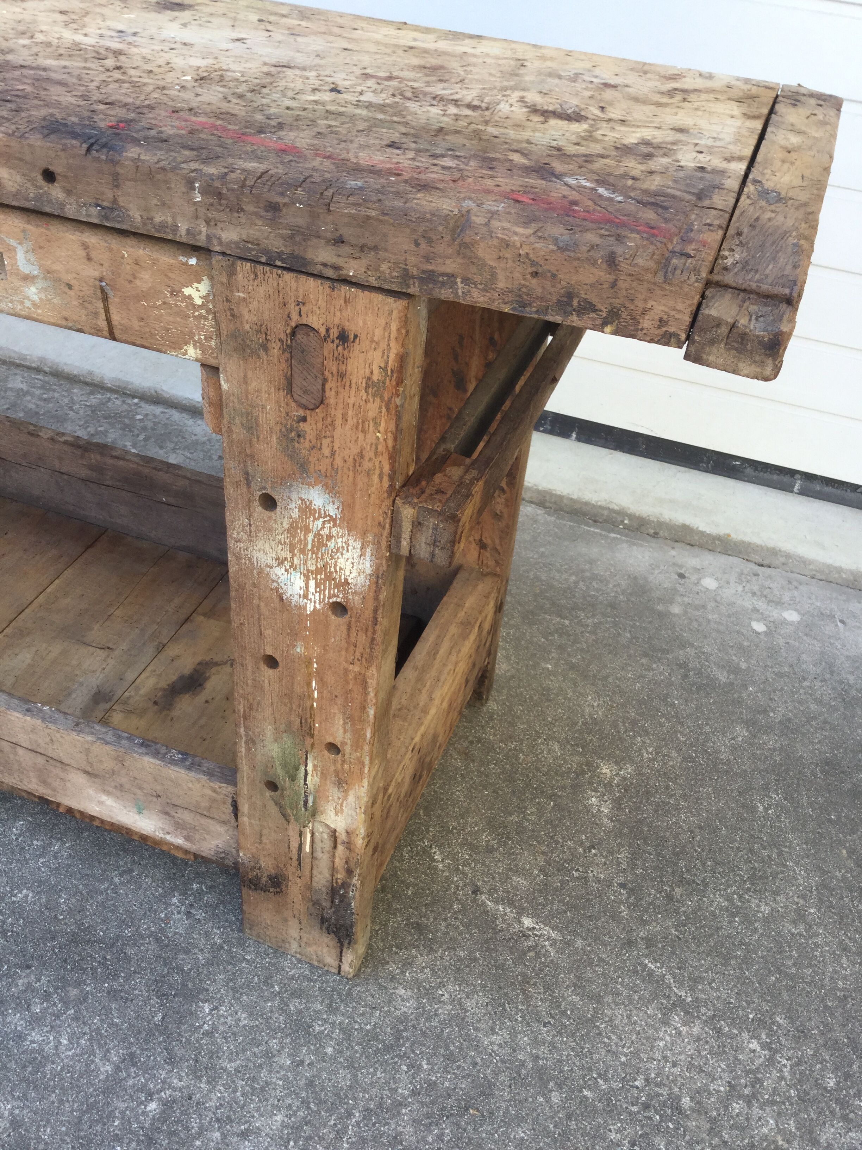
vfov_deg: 58.4
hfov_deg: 45.4
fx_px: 1029
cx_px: 431
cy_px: 575
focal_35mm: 31
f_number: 2.4
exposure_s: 1/100
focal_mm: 3.3
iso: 32
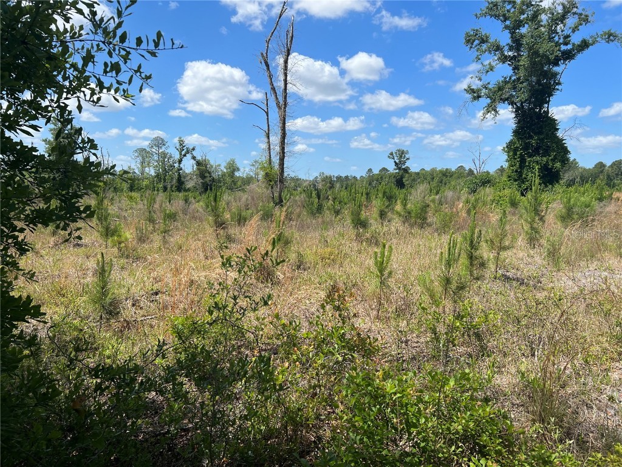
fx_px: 467
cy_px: 234
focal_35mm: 26
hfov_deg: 67.3
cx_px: 311
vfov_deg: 53.1
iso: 50
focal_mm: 5.7
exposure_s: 1/3831
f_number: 1.5
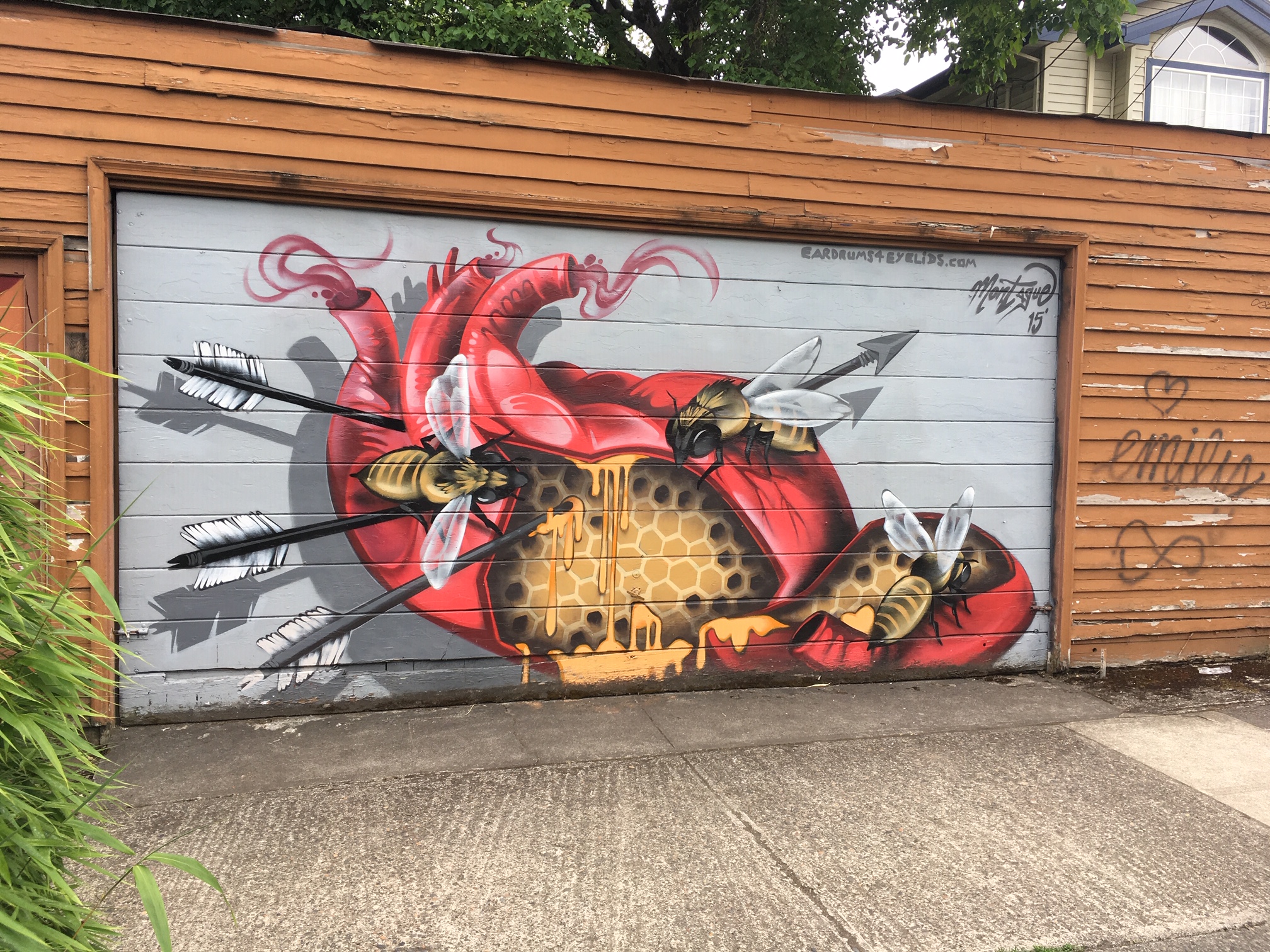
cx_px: 635
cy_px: 476
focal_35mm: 29
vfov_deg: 48.2
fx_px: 1064
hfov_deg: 61.7
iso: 25
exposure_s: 1/248
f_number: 2.2
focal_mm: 4.15
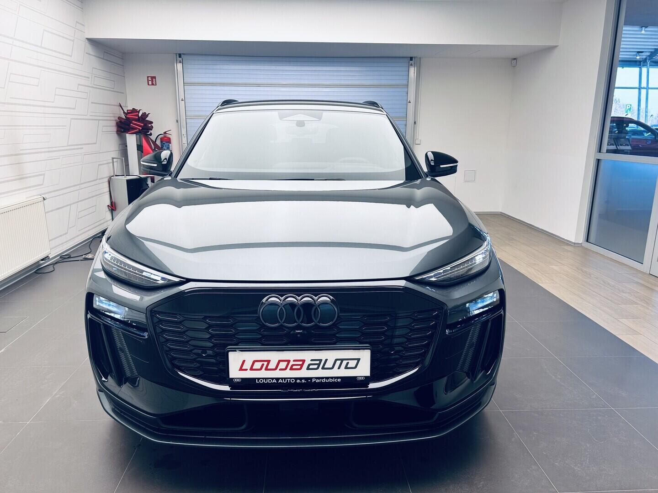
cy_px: 246
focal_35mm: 26
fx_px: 494
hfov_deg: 67.3
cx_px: 329
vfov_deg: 53.1
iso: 40
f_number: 1.5
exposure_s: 1/212
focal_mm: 5.7
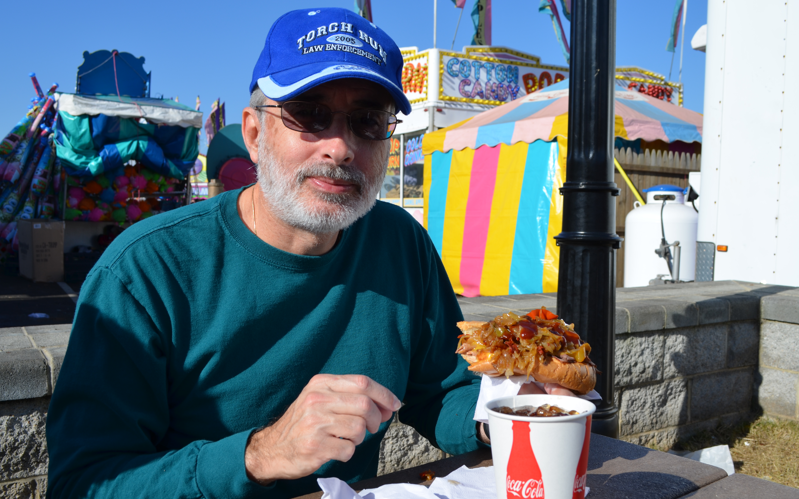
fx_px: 806
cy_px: 255
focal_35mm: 37
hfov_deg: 52.7
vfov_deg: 34.4
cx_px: 403
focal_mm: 24
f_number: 9
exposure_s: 1/320
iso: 100
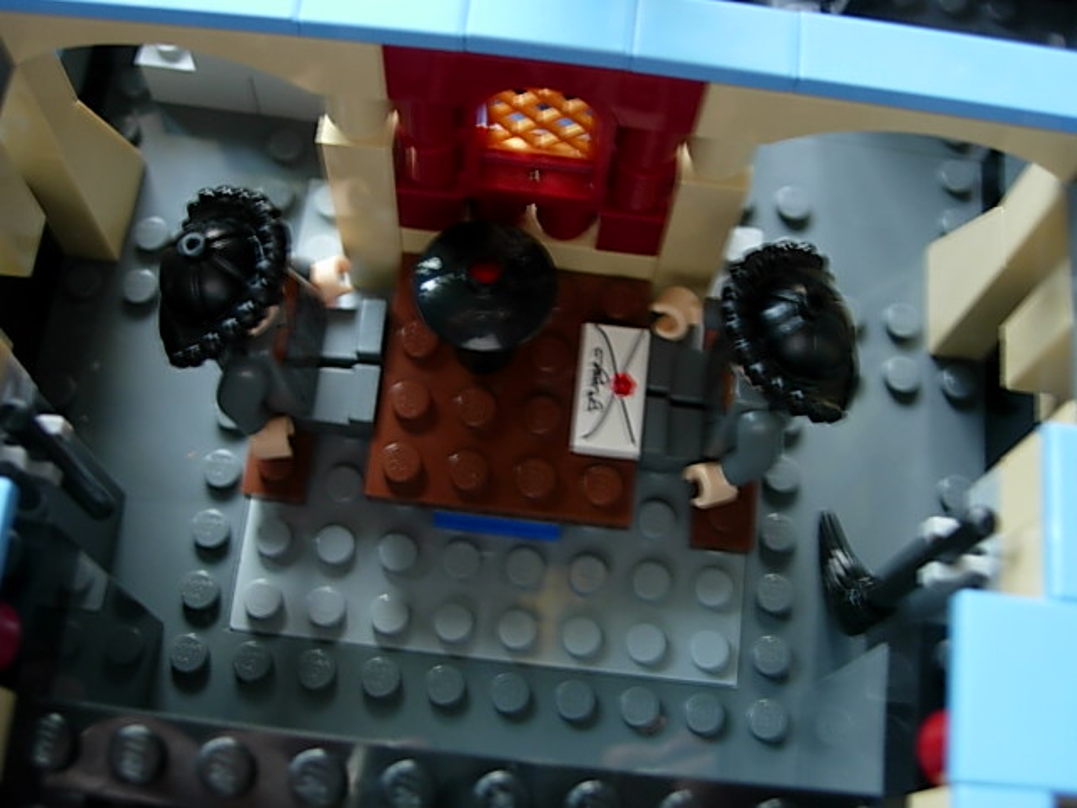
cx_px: 538
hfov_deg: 45.8
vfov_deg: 35.1
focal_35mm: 41
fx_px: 1276
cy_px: 404
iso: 79
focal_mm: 8.5
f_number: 2.9
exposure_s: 1/9.2
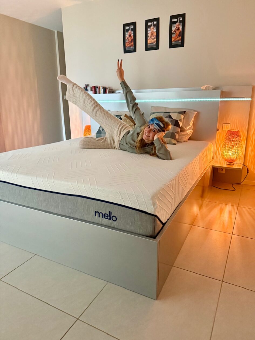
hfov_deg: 56.8
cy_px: 170
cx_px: 128
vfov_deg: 71.6
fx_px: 236
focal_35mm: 24
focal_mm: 6.76
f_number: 1.78
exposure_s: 1/60
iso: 800
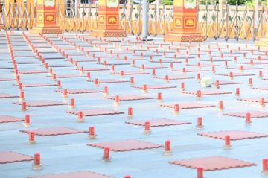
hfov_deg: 14.5
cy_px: 40
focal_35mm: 141
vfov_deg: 9.7
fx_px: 1048
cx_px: 197
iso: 1000
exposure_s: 1/400
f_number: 4
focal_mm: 78
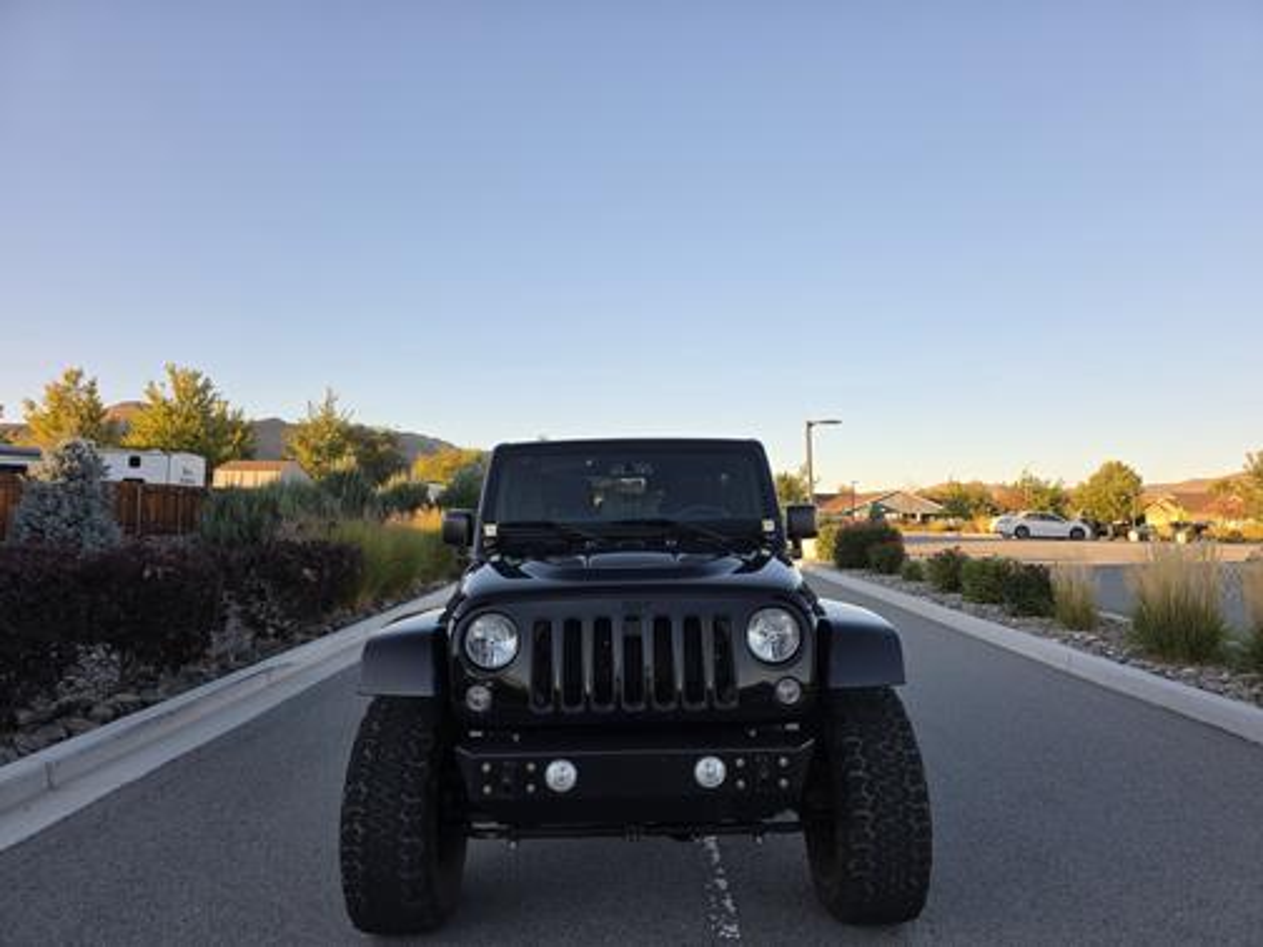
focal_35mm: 23
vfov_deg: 58.9
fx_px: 839
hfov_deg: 73.9
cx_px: 632
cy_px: 474
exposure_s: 1/1286
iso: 80
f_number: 1.7
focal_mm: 6.3
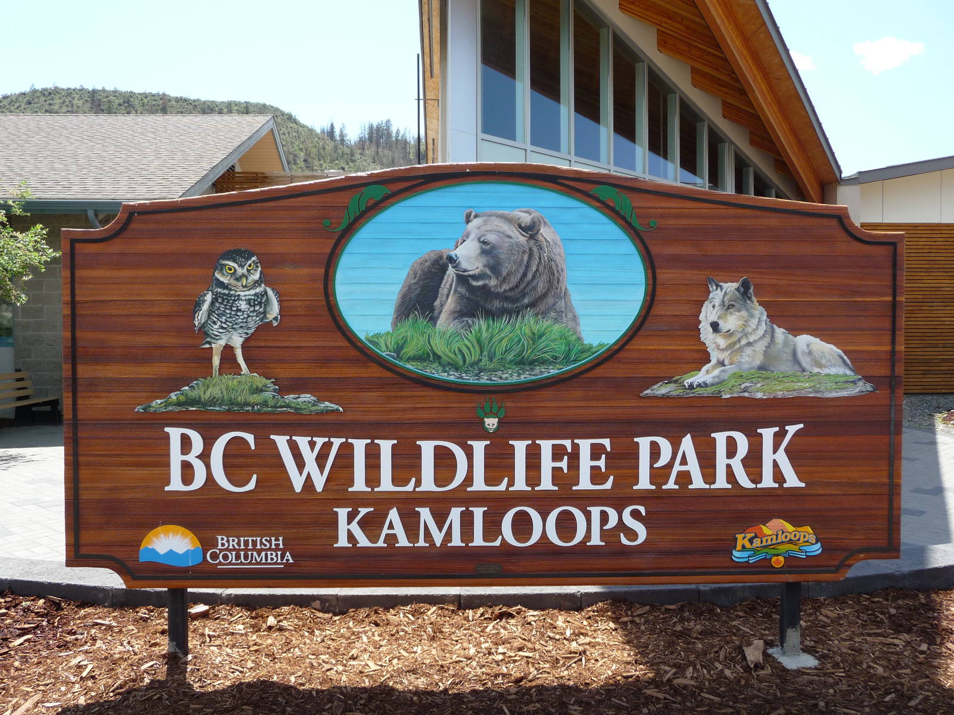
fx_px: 937
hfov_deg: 54.0
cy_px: 358
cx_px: 477
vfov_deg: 41.8
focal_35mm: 34
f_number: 3.6
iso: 125
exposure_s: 1/500
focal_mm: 5.6
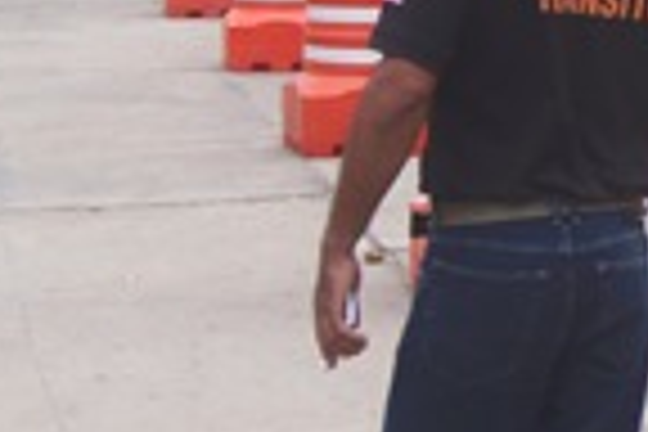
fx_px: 2268
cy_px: 173
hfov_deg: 15.4
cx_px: 878
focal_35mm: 126
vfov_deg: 10.9
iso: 64
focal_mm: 6.5
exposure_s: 1/800
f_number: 3.4
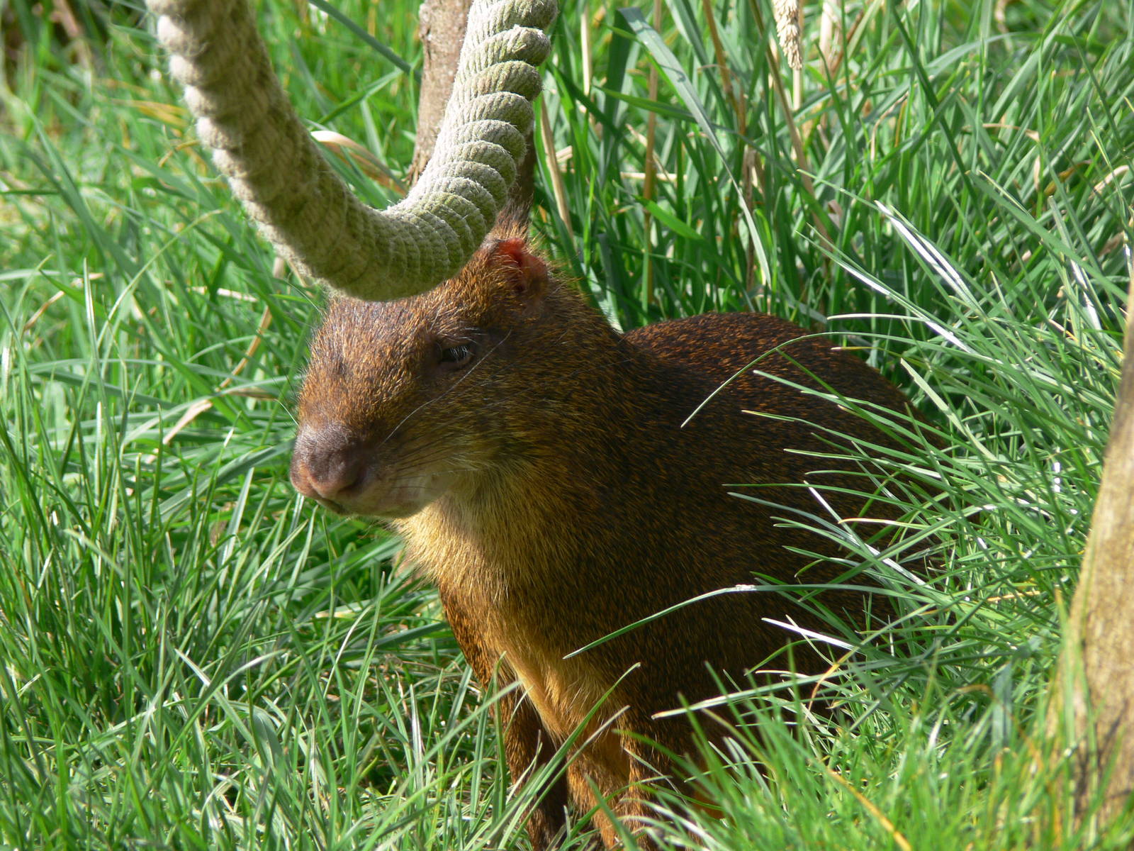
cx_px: 567
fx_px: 13759
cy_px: 426
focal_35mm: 420
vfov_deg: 3.5
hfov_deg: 4.7
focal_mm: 88.8
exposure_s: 1/125
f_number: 5.6
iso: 80
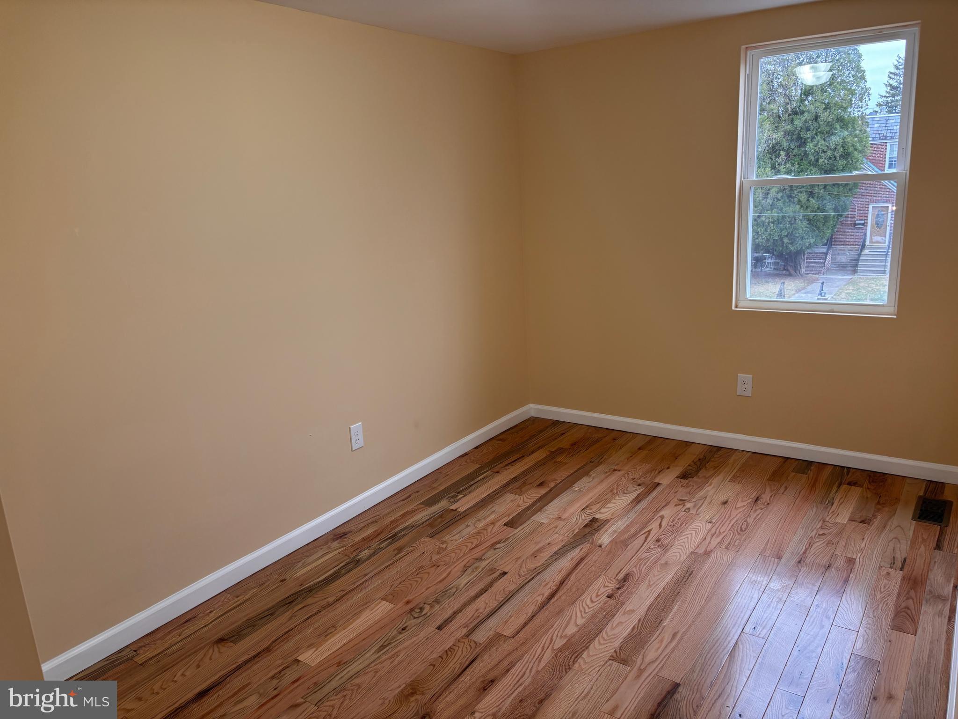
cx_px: 479
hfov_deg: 67.3
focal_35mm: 26
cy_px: 360
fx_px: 720
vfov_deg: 53.1
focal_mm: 5.96
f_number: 1.6
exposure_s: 1/60
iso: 80
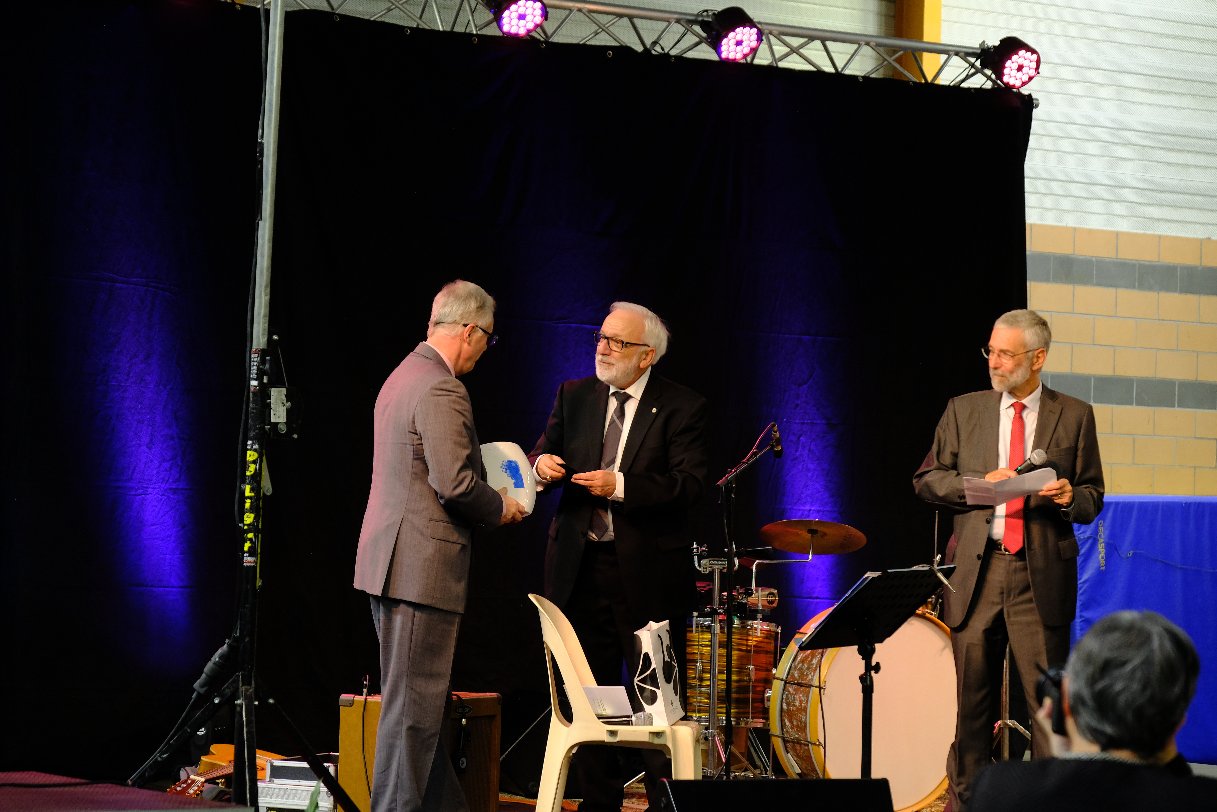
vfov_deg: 13.0
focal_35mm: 105
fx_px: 3549
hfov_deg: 19.5
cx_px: 608
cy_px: 406
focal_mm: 70.2
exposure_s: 1/58
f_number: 5.3
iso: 800
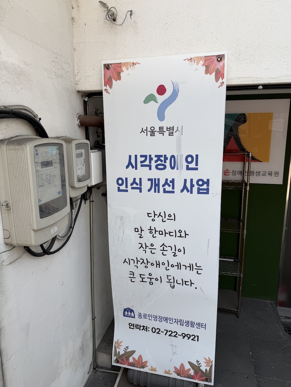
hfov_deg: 56.8
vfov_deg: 71.6
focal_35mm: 24
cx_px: 146
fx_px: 269
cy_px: 194
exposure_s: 1/598
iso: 80
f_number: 1.78
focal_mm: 6.76
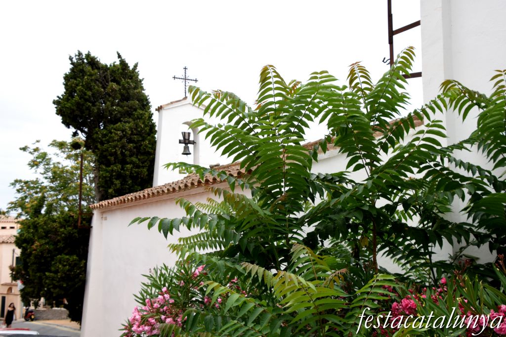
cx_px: 253
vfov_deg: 34.2
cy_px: 168
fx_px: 548
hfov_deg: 49.6
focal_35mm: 39
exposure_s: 1/250
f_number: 8
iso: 400
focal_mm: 26
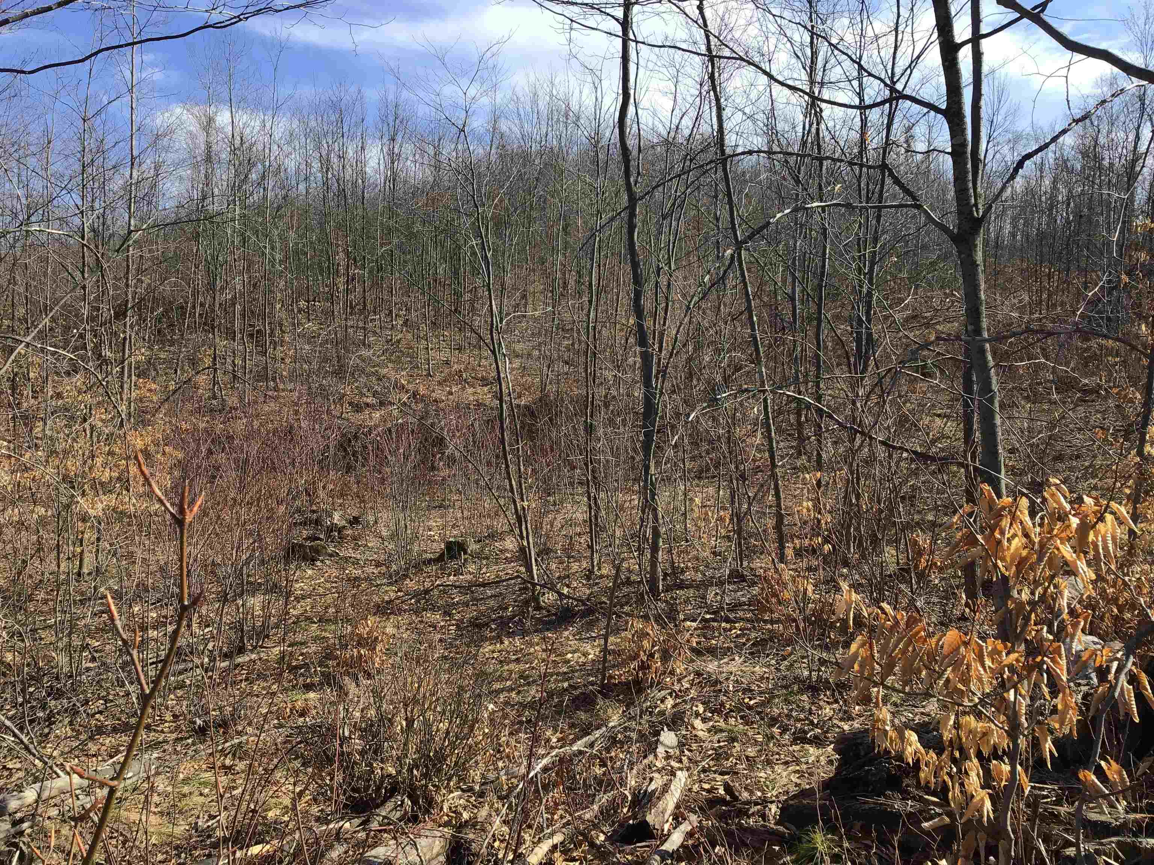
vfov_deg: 45.4
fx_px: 1033
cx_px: 577
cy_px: 432
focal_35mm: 31
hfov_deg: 58.4
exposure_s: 1/769
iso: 25
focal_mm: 3.3
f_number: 2.4
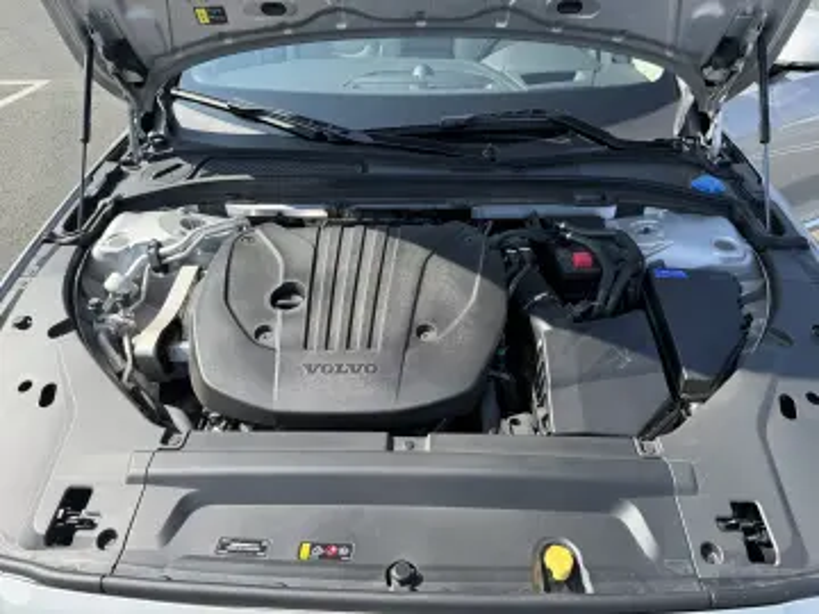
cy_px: 307
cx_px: 410
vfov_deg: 56.8
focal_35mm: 24
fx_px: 568
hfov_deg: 71.6
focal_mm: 6.76
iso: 100
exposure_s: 1/1770
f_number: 1.78
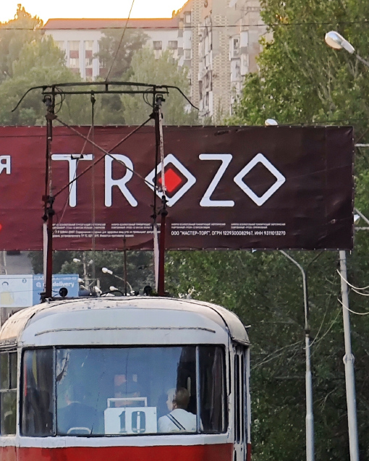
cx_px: 94
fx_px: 3452
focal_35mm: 253
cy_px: 317
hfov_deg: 6.1
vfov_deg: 7.6
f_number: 4.1
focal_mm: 22
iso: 77
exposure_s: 1/50
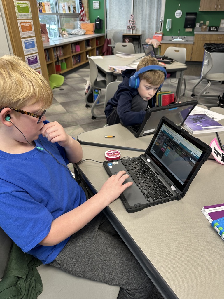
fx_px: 207
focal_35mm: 24
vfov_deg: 71.6
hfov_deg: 56.8
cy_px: 150
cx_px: 112
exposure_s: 1/60
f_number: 1.78
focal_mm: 6.86
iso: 125
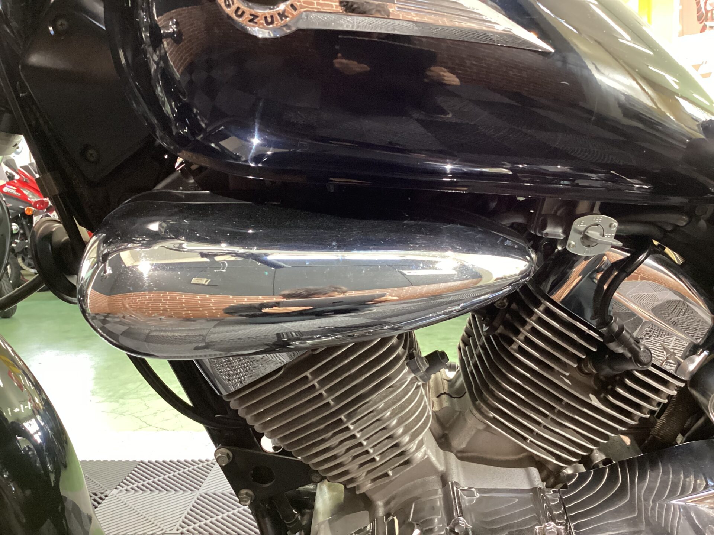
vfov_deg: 45.4
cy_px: 268
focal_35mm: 31
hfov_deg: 58.4
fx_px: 639
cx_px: 357
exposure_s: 1/25
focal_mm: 3.3
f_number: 2.4
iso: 400
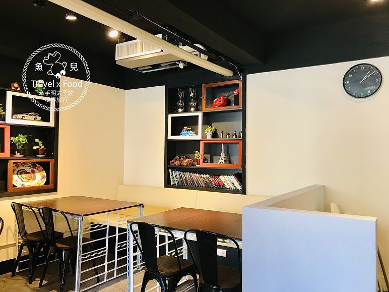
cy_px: 145
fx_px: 326
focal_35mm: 29
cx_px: 193
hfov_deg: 61.7
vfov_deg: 48.2
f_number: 1.8
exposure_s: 1/24
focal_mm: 3.99
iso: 40
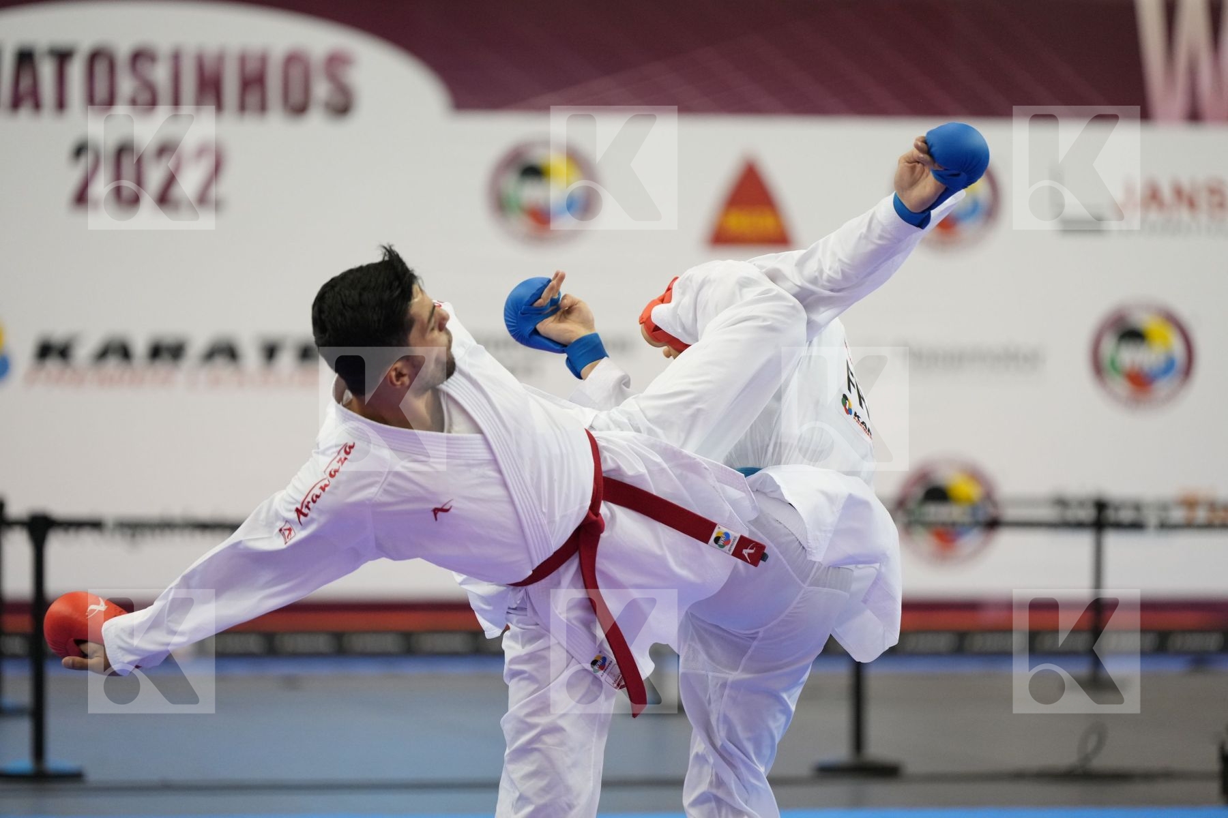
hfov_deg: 11.1
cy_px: 409
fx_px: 6310
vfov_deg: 7.4
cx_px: 614
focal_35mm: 185
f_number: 2.8
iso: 2500
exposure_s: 1/1000
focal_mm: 185
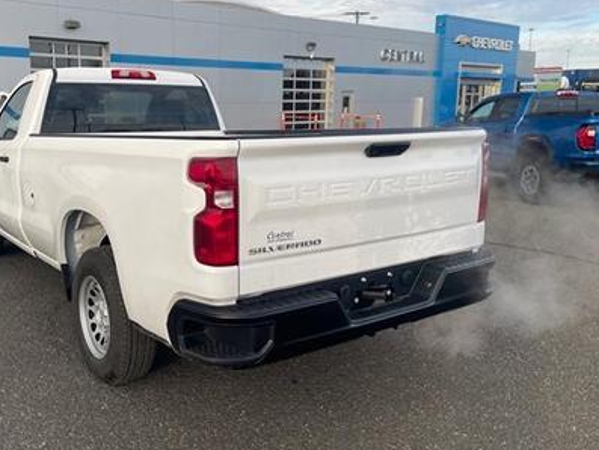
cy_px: 202
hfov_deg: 54.7
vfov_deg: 42.9
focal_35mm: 33
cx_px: 222
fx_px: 571
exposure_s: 1/643
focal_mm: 4.2
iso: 32
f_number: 1.6
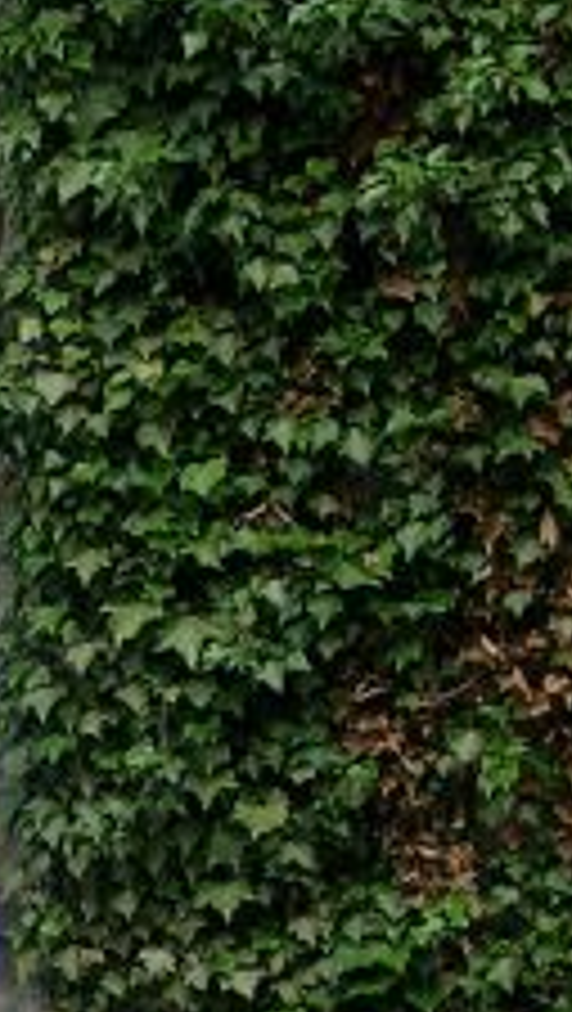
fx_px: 4895
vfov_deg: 11.8
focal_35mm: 182
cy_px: 792
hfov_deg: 6.4
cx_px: -775
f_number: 2.8
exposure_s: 1/106
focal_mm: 9.82
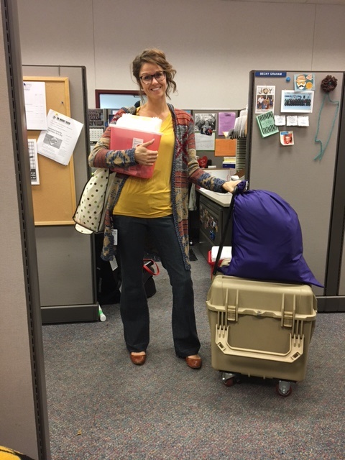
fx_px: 385
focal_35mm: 29
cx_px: 172
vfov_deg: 61.7
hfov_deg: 48.2
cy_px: 230
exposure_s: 1/30
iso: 125
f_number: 2.2
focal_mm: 4.15
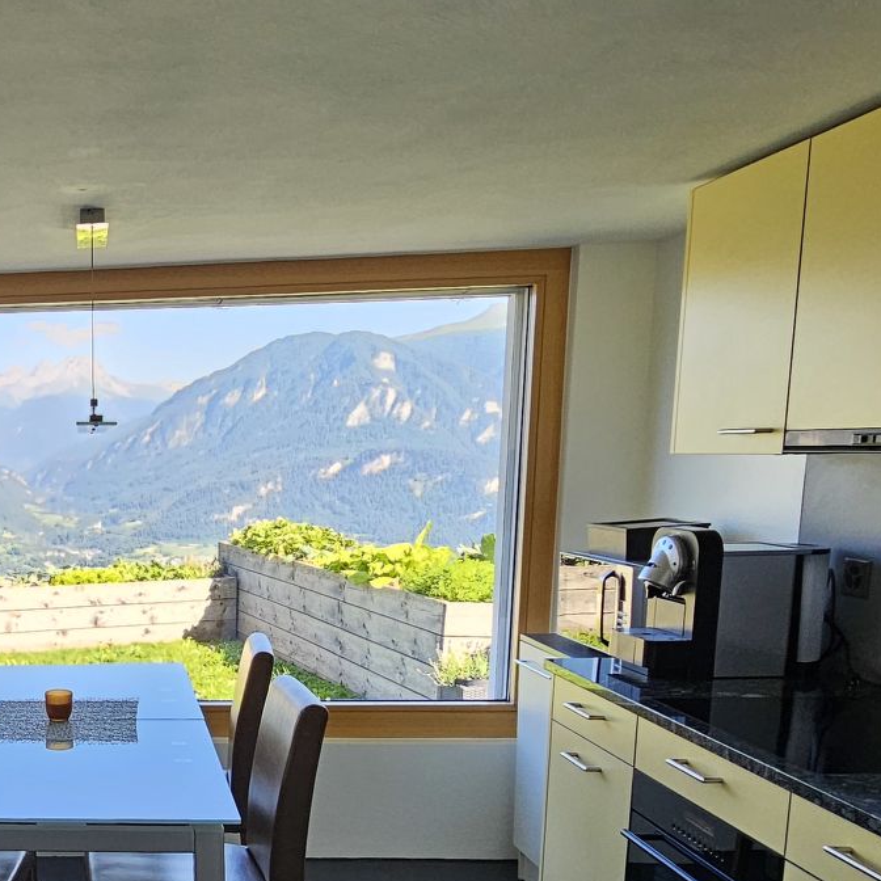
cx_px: -17
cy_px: 617
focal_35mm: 35
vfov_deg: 46.1
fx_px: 1008
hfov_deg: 40.7
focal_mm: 2.2
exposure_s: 1/217
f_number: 2.2
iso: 80
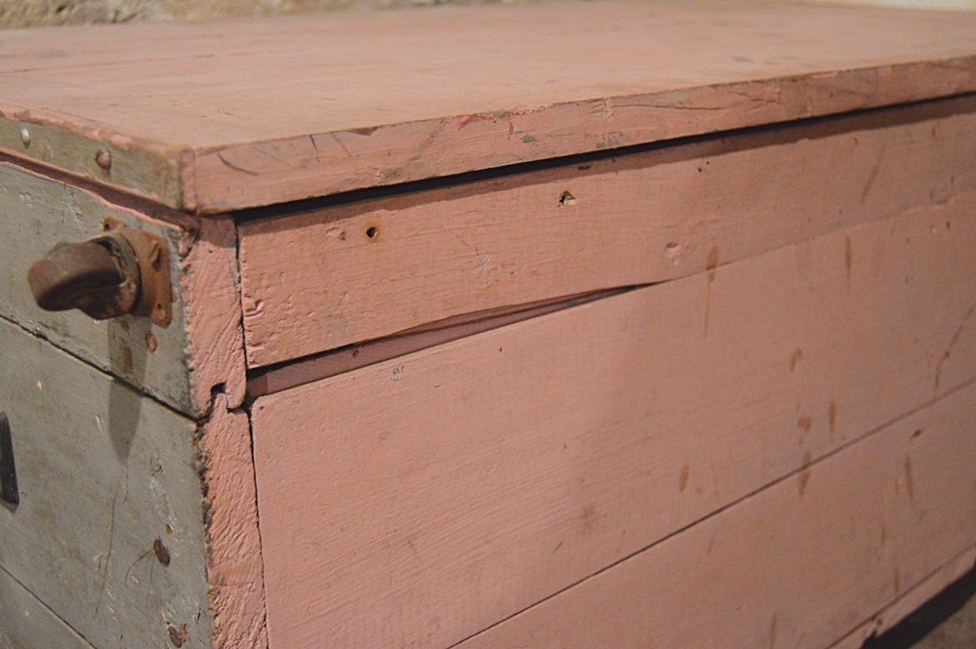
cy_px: 324
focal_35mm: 45
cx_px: 488
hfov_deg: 43.6
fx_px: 1219
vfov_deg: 29.8
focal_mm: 30
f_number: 4.2
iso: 3200
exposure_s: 1/13
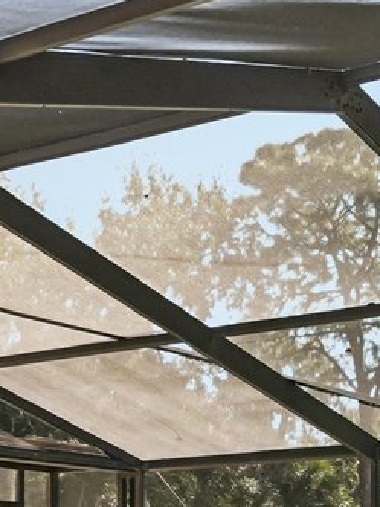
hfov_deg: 14.7
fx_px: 1390
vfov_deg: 19.5
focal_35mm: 95
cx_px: 537
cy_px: 595
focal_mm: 16
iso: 400
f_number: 8
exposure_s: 1/640
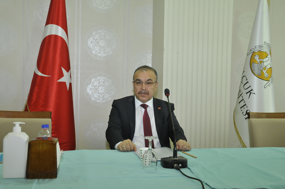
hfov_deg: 46.4
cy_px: 94
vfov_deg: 31.8
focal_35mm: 42
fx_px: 332
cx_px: 142
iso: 1000
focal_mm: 28
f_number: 5.6
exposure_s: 1/60
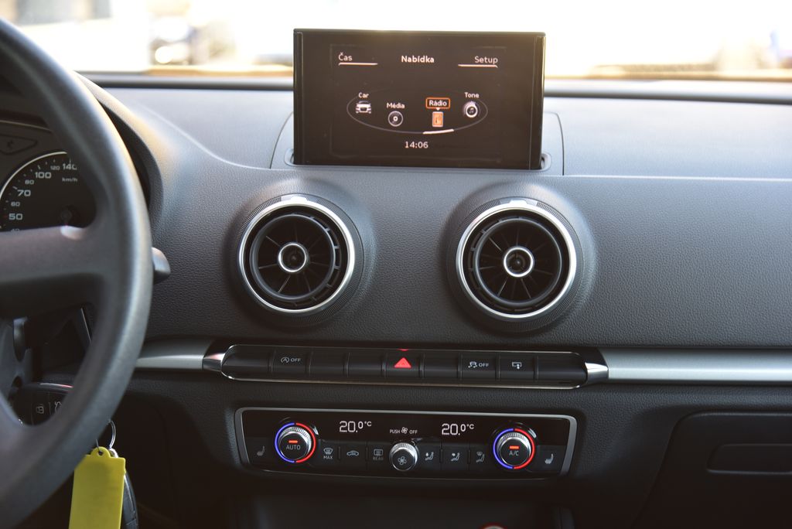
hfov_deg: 32.4
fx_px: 1365
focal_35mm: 62
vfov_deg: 21.9
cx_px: 396
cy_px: 264
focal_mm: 62
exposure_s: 1/50
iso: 500
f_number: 4
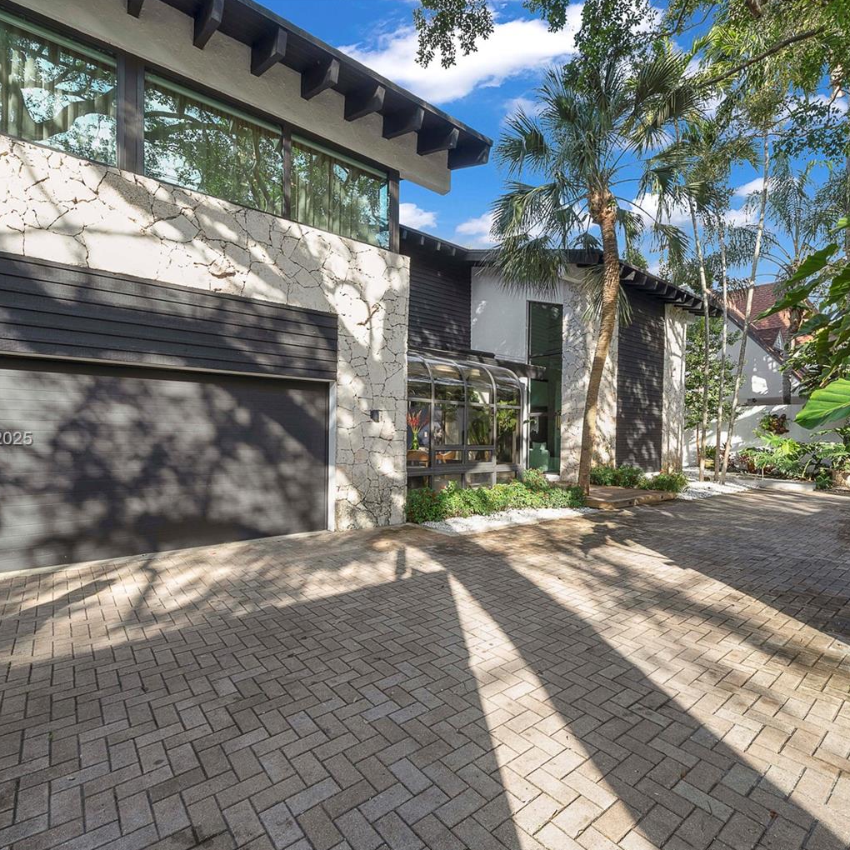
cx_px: 432
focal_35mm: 16
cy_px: 440
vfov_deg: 87.4
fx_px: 444
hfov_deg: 87.4
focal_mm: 12
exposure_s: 1/13
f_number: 11
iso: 50
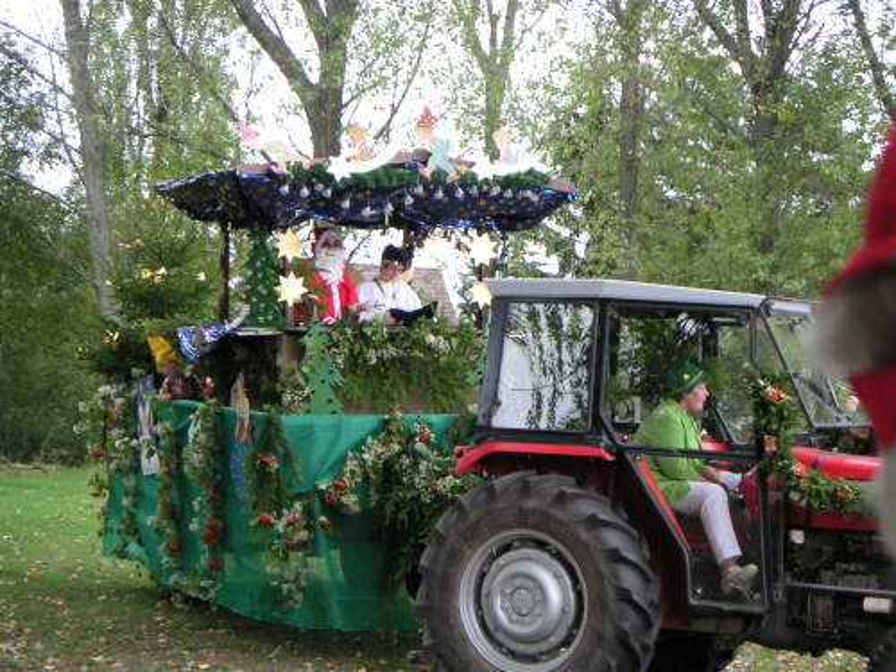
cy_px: 336
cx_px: 448
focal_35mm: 79
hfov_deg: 24.7
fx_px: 2045
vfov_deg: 18.7
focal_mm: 12.2
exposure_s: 1/90
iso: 80
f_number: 3.2
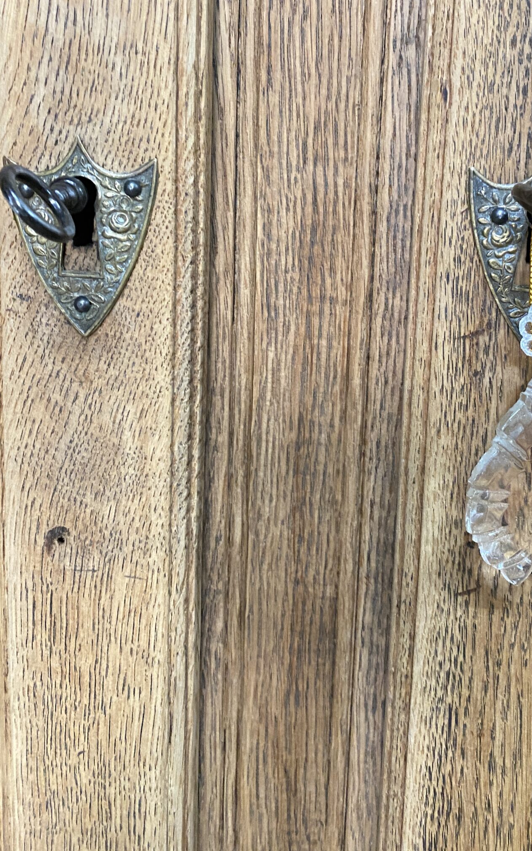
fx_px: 812
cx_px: 324
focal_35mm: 35
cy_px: 331
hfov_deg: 36.1
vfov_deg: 54.8
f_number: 1.8
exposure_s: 1/33
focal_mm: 4.25
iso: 500
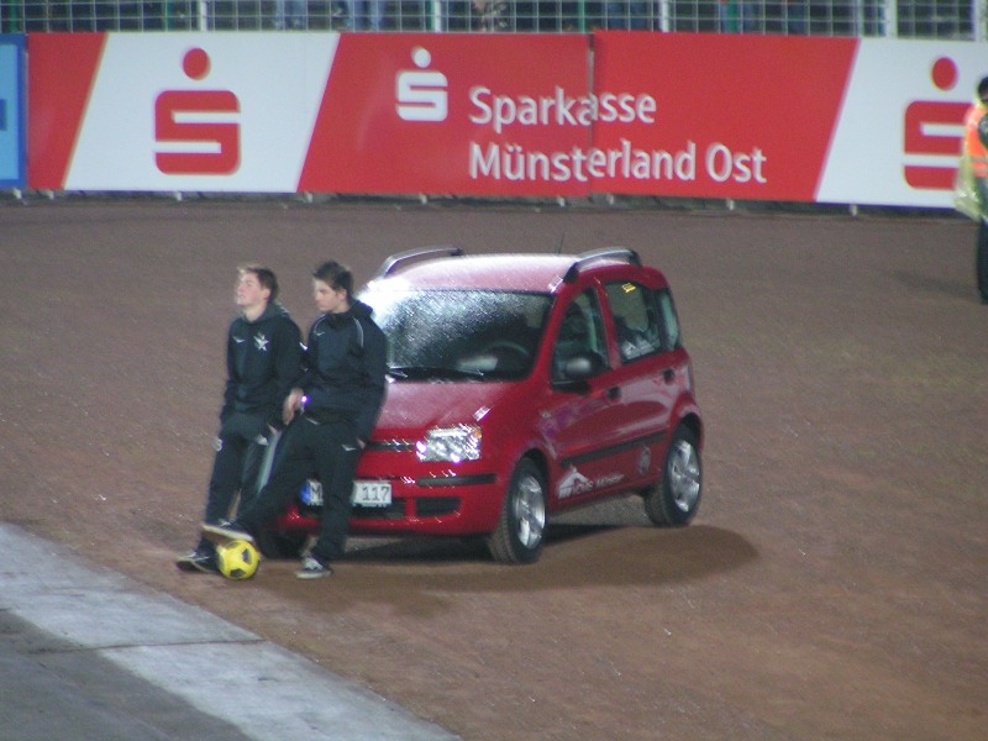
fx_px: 9305
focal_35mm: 326
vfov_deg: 4.6
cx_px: 494
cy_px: 370
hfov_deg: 6.1
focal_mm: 49.8
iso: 200
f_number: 3.5
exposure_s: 1/20
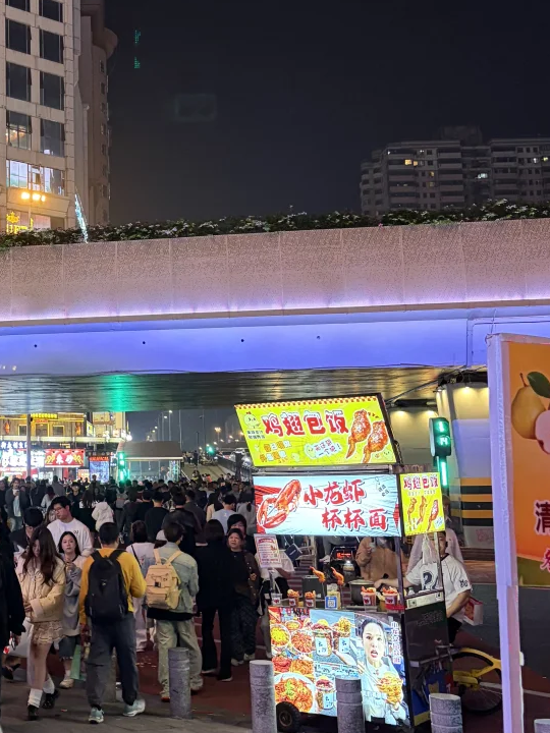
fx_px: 1102
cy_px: 288
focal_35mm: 52
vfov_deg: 36.7
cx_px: 31
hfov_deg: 26.8
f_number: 1.6
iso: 250
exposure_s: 1/50
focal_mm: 5.96
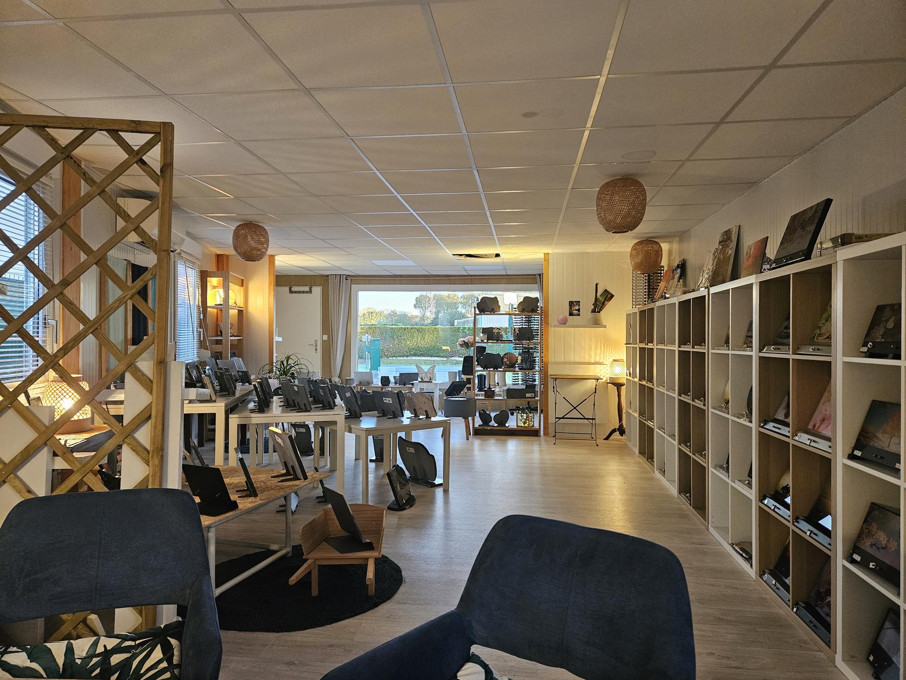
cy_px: 340
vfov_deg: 58.9
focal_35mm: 23
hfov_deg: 73.9
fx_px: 602
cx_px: 453
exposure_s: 1/100
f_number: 1.8
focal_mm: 5.4
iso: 800
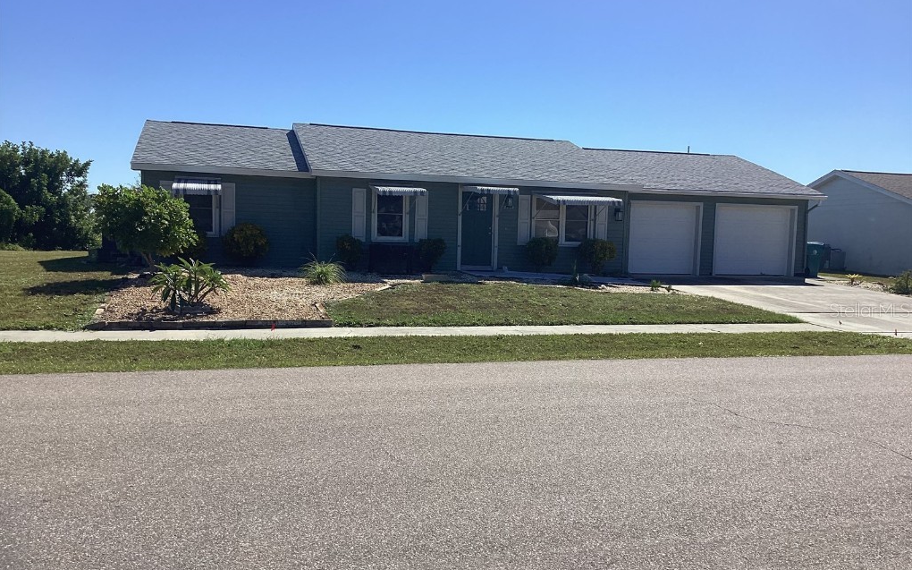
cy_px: 310
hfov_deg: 58.2
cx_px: 456
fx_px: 820
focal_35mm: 33
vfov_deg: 38.3
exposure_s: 1/1988
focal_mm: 3.3
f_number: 2.4
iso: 25
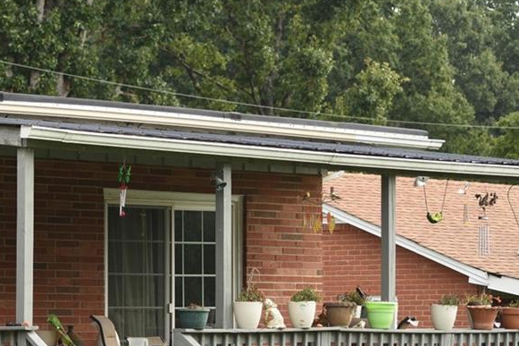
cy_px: 296
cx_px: 160
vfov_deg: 7.4
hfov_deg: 11.1
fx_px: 2666
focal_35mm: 185
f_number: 4
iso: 100
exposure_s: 1/160
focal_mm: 70
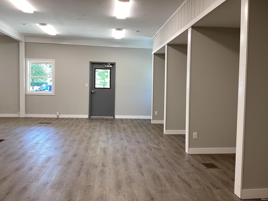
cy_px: 100
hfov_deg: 58.4
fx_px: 240
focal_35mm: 31
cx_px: 134
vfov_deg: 45.4
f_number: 2.4
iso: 64
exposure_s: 1/60
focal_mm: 3.3
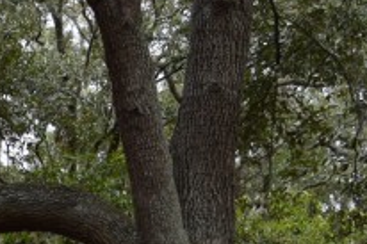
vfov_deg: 8.9
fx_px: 1518
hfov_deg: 11.8
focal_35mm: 149
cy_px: 383
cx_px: -451
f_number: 4.5
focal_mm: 20
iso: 400
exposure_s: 1/80
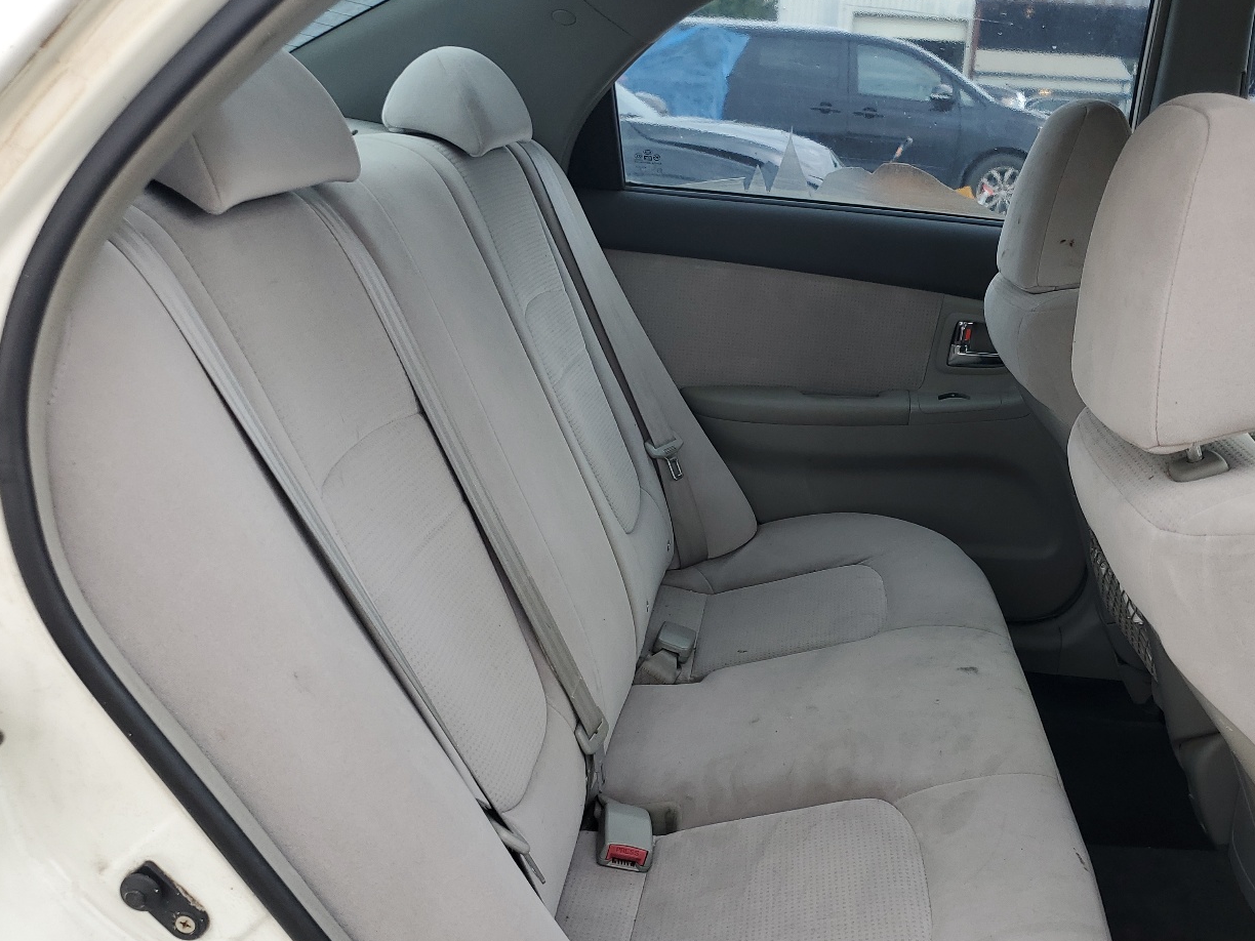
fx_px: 1233
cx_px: 765
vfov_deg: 41.4
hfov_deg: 53.5
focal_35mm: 34
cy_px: 603
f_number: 1.5
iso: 50
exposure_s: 1/227
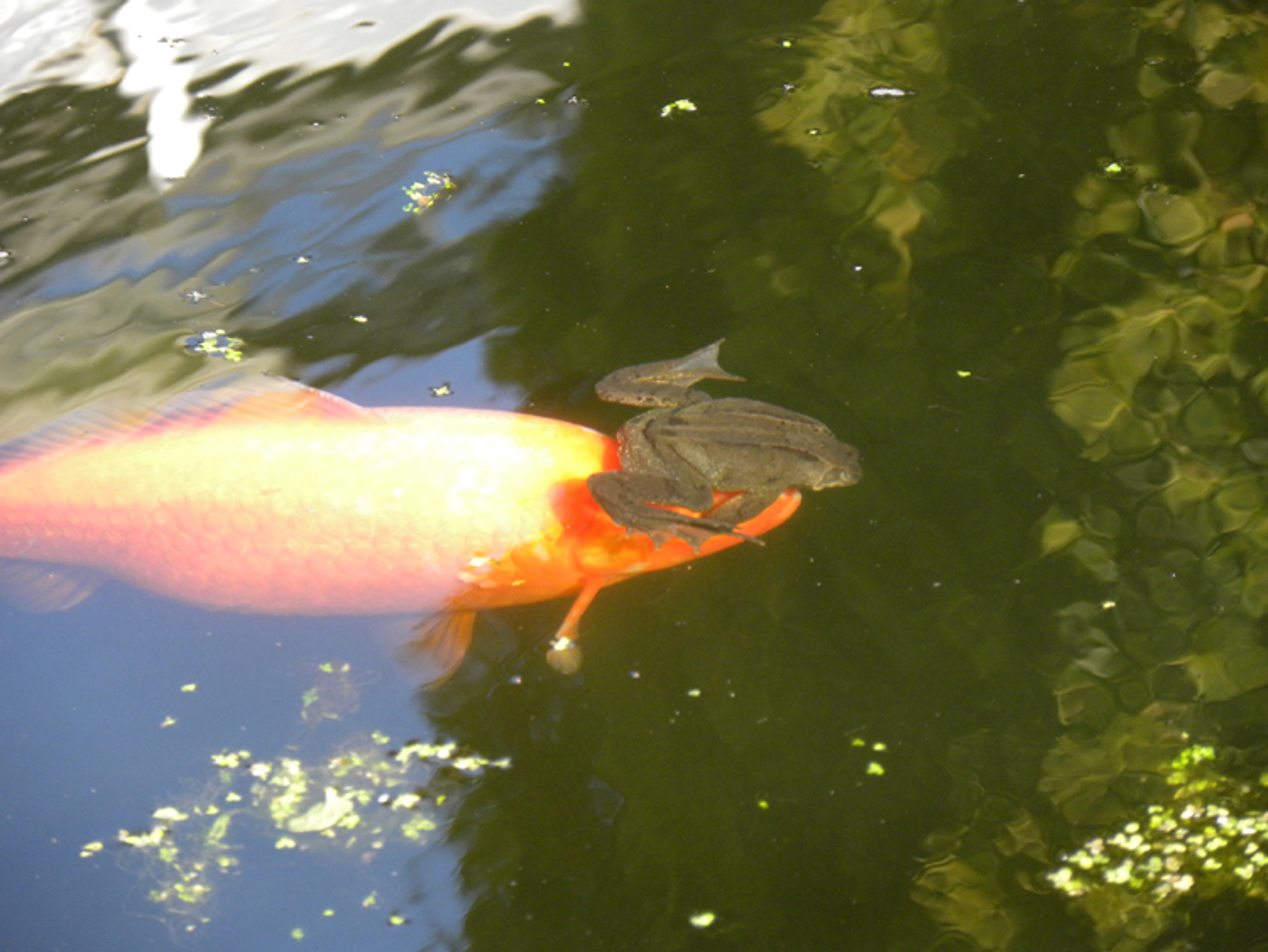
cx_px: 634
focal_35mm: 337
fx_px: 12348
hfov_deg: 5.9
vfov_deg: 4.4
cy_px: 476
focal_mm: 59.9
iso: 249
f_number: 5
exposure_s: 1/130
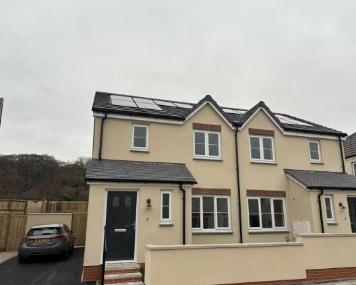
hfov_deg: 62.1
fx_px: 295
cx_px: 191
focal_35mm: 28
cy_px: 144
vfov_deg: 51.6
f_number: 1.6
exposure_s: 1/241
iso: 40
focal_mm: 5.96
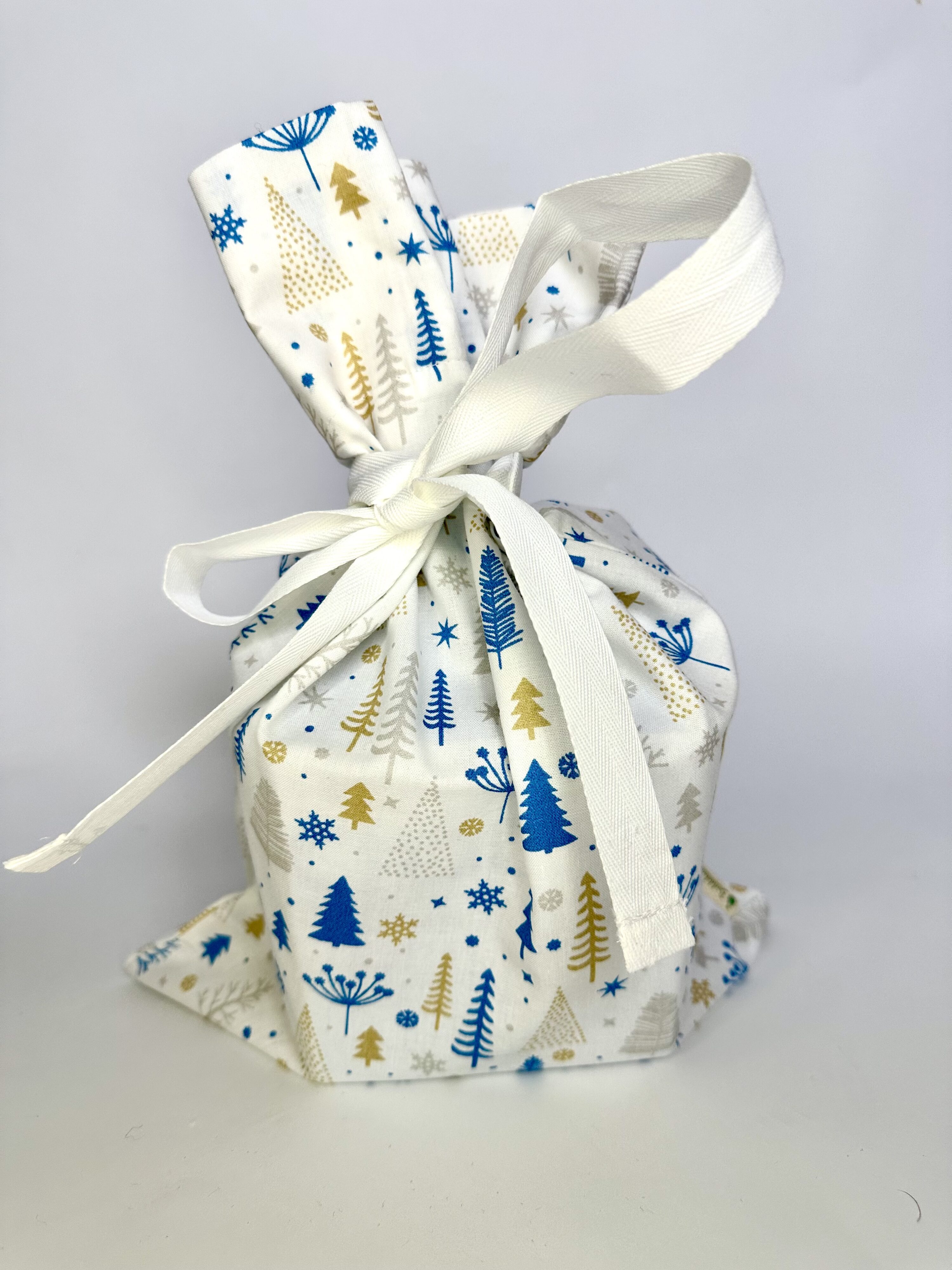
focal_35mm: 24
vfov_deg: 71.6
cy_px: 635
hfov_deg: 56.8
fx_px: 880
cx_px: 476
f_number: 1.78
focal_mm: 6.86
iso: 125
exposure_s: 1/121
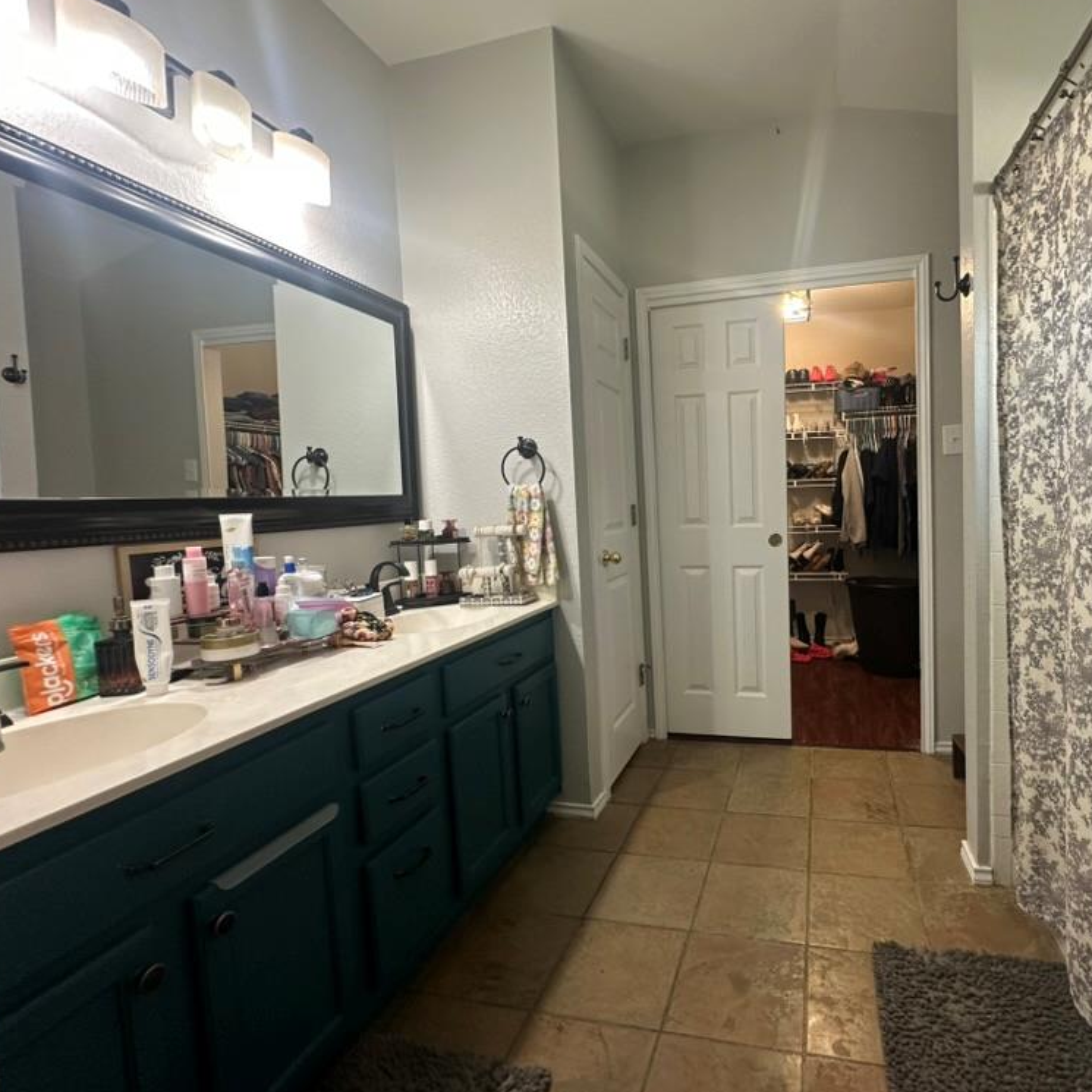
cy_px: 539
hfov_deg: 82.3
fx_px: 607
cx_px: 686
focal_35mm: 17
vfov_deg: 84.0
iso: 160
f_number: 2.2
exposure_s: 1/60
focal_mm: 2.22
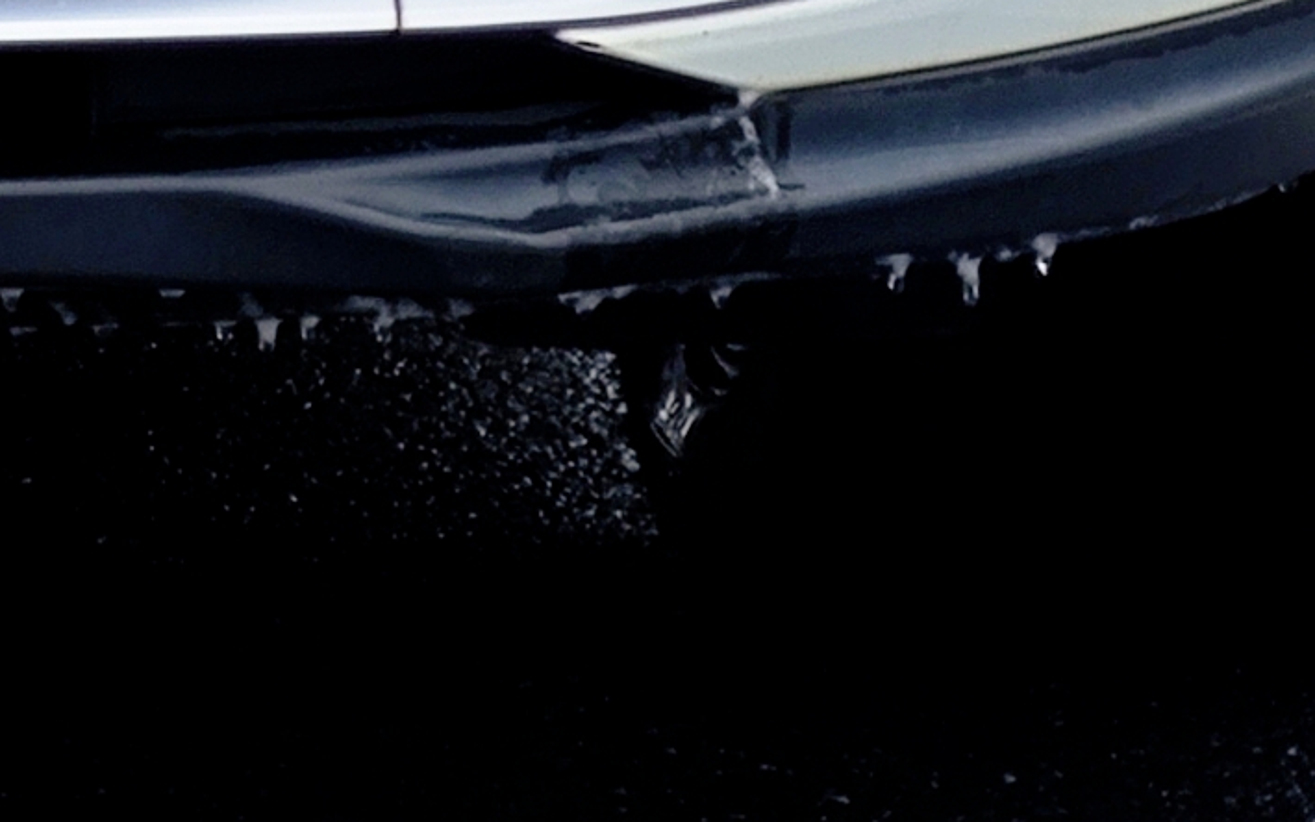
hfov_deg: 4.5
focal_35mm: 457
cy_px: -1972
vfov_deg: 2.8
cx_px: -1441
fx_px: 16381
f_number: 2
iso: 50
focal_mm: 9
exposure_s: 1/280
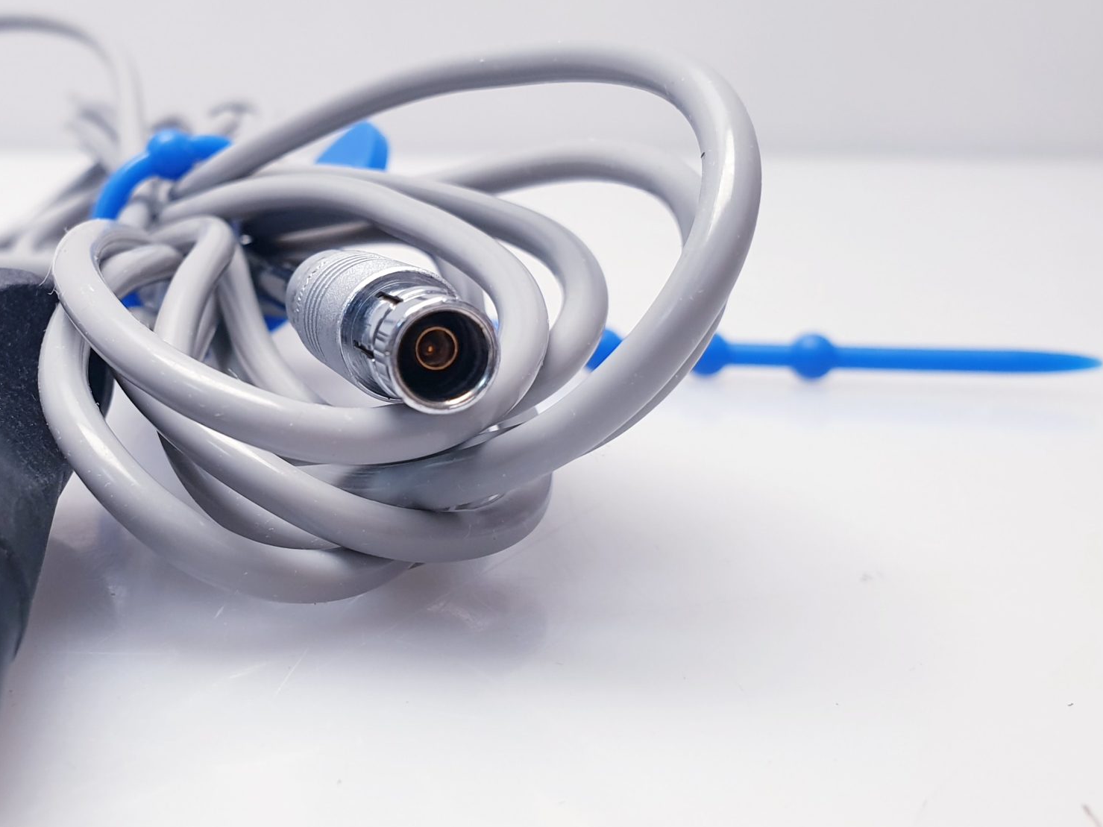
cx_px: 260
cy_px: 391
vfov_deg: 32.2
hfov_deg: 40.7
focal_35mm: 45
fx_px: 1434
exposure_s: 1/100
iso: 100
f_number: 2.4
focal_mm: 4.3
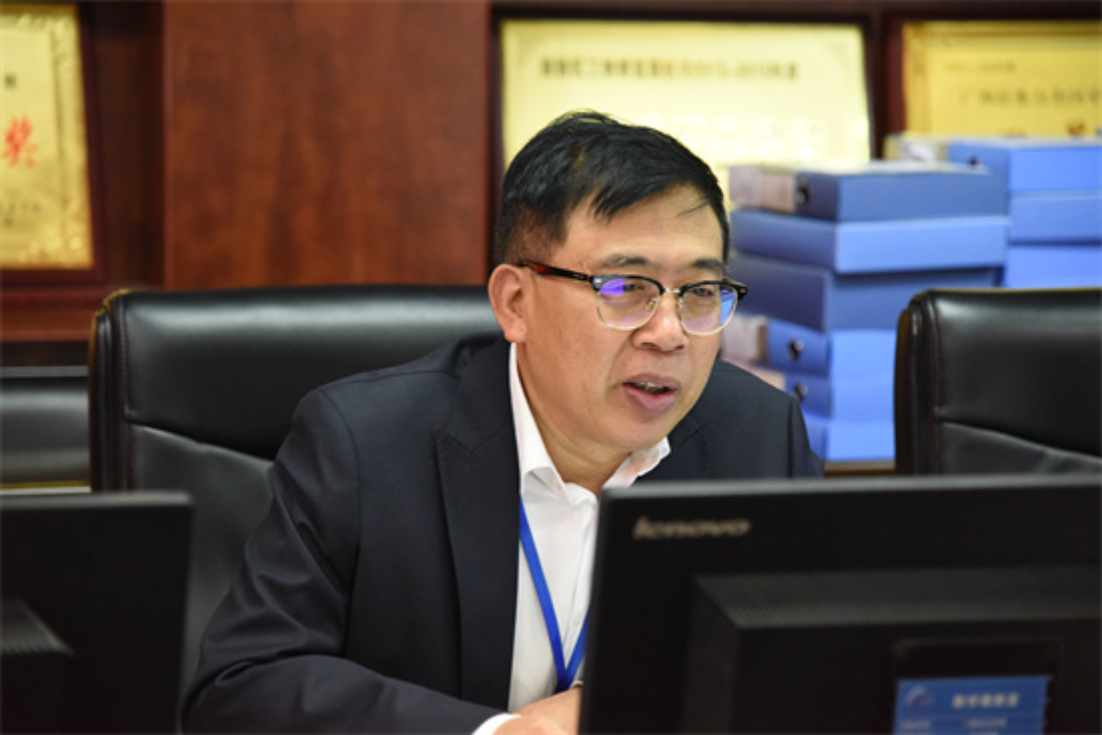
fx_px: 3674
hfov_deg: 17.1
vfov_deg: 11.4
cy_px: 368
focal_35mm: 120
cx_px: 551
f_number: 4
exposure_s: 1/125
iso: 5600
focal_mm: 120
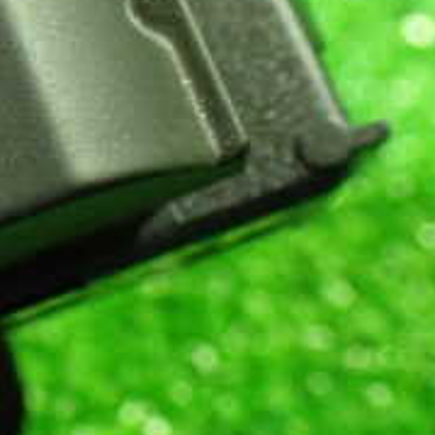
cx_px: -129
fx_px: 1265
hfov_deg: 18.2
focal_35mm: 89
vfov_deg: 19.4
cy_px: 141
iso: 1000
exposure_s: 1/30
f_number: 2.3
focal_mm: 5.4
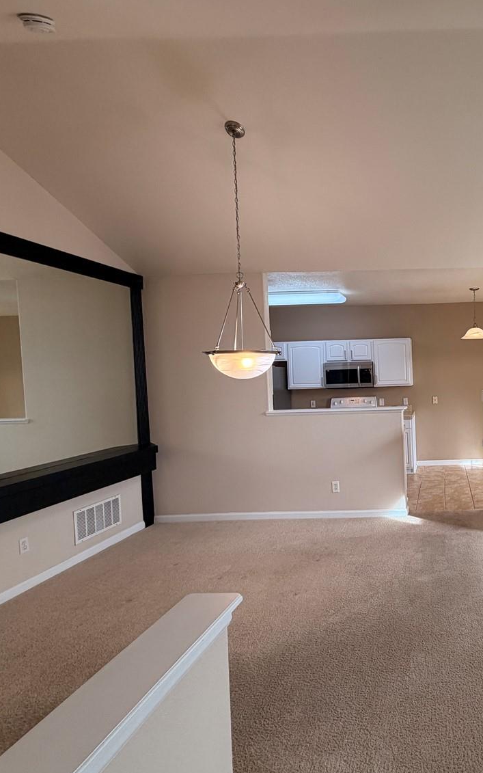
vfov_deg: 82.3
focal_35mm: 21
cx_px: 443
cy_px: 384
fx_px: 442
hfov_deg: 50.2
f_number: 2.2
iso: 100
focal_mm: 2.22
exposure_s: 1/120
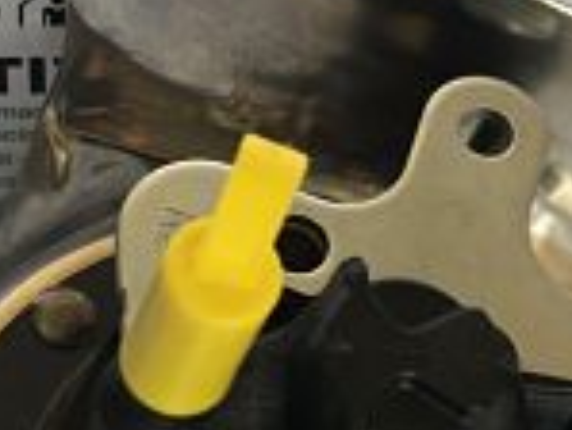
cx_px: 100
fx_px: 2249
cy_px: 344
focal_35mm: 136
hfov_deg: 14.4
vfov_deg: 10.9
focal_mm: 4.15
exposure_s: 1/100
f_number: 2.2
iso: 25
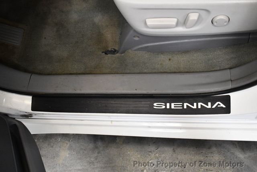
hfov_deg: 53.1
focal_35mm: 36
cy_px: 86
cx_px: 128
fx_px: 257
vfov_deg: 36.9
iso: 2000
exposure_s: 1/125
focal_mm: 18
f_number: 3.5
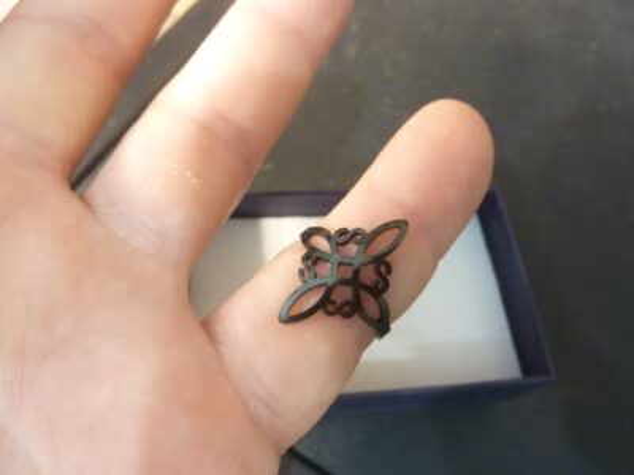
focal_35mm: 25
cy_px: 238
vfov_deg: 54.9
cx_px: 317
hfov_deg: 69.4
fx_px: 458
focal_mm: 4.1
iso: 400
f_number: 3.3
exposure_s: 1/6
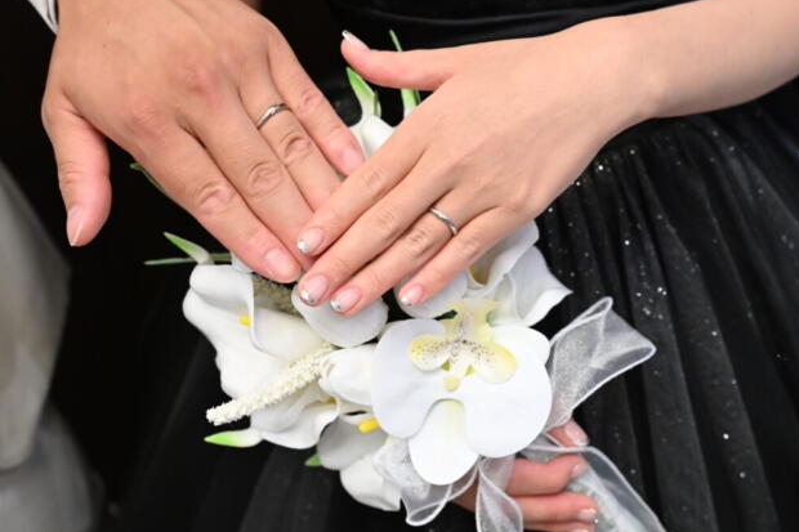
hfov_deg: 42.7
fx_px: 1021
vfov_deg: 29.2
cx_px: 421
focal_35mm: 46
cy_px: 231
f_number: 5
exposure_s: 1/60
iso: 5000
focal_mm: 38
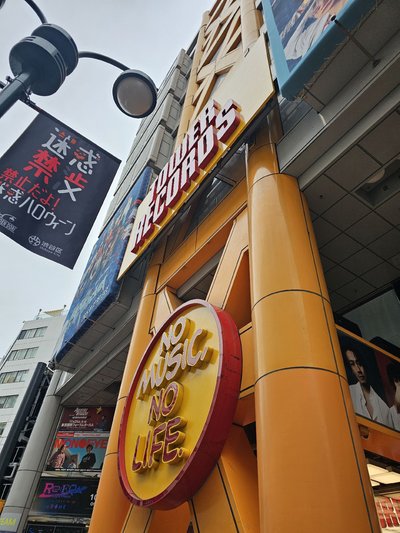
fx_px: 354
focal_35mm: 23
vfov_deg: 73.9
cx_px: 200
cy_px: 266
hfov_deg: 58.9
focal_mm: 6.3
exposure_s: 1/167
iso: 10
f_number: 1.7
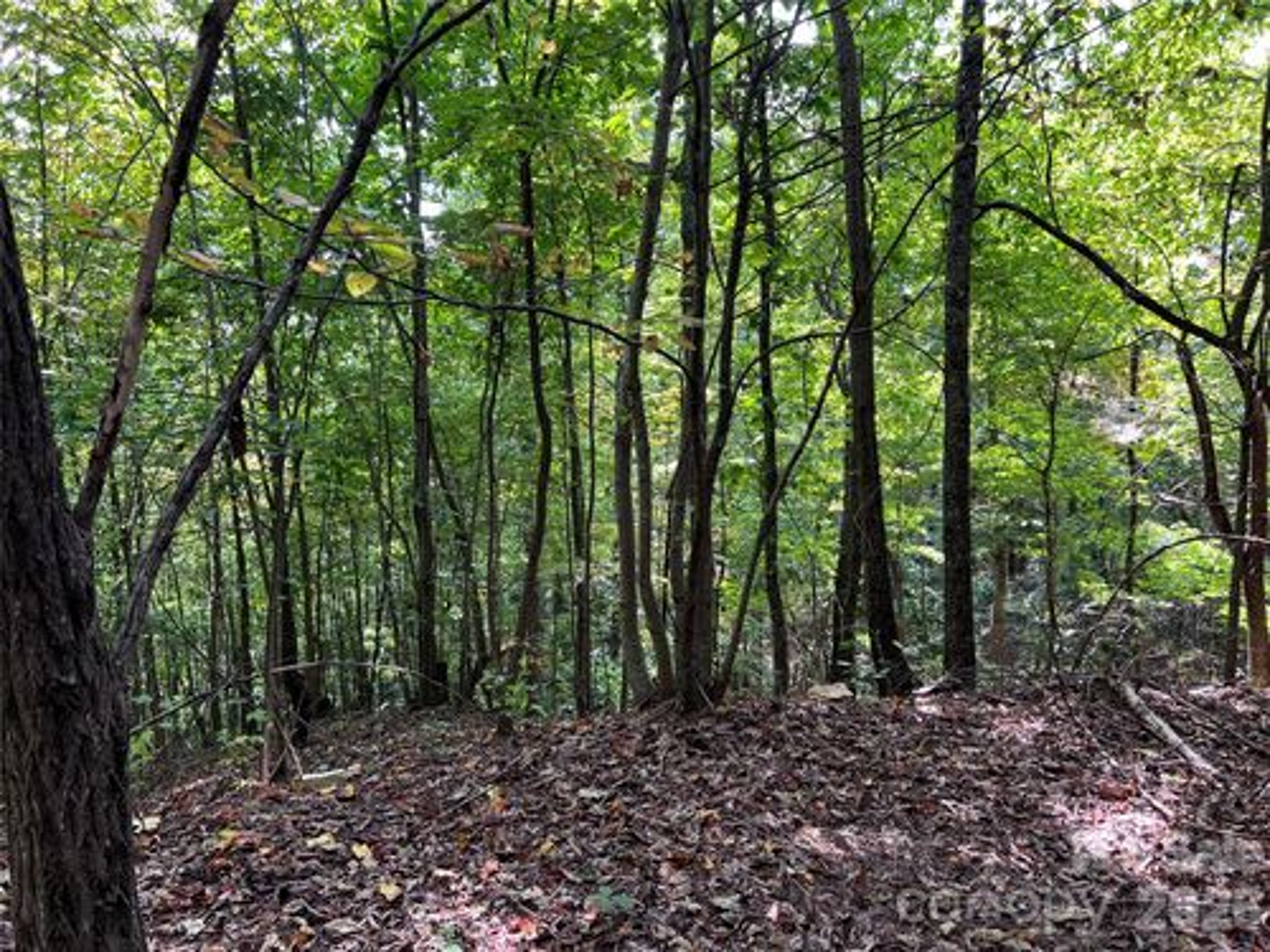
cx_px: 635
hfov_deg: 67.3
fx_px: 954
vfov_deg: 53.1
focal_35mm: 26
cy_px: 476
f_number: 1.5
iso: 40
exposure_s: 1/121
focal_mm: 5.7
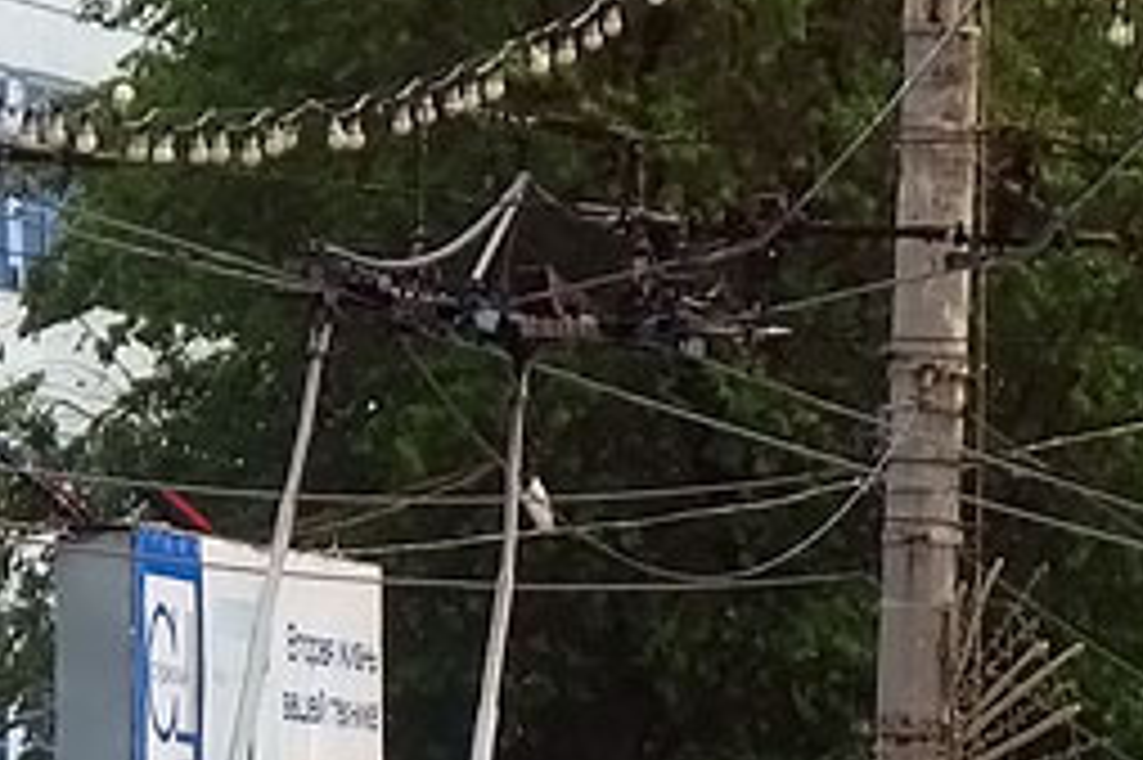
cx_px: 32
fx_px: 14976
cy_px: 1300
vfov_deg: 2.9
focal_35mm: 472
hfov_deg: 4.4
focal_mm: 37.1
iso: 125
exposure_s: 1/500
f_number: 5.6
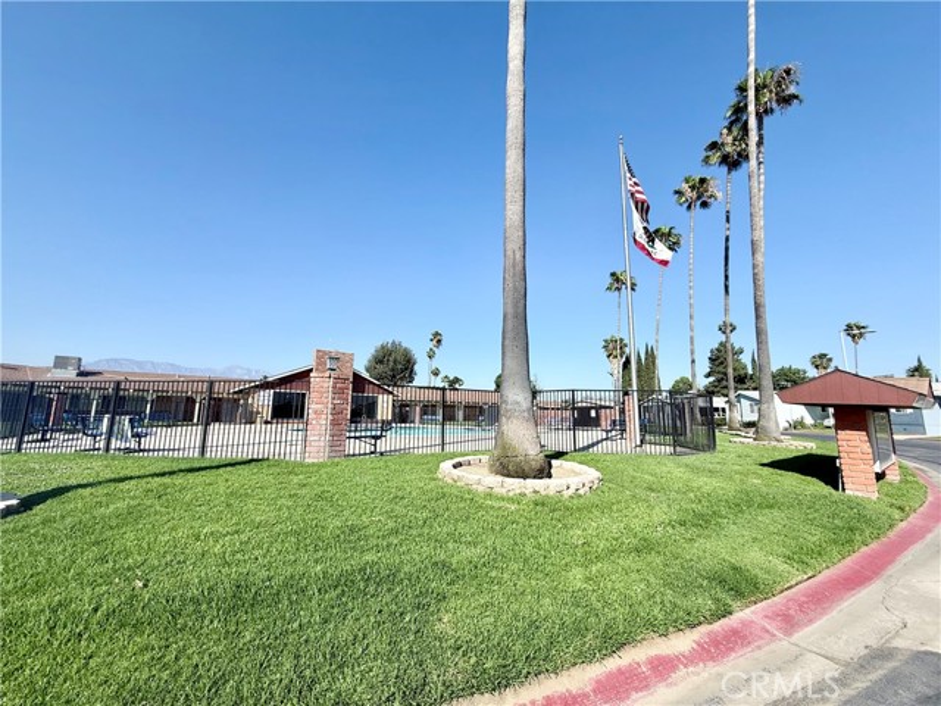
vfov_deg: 85.7
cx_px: 470
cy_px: 353
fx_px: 381
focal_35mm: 14
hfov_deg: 102.1
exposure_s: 1/2410
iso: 50
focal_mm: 2.22
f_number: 2.2
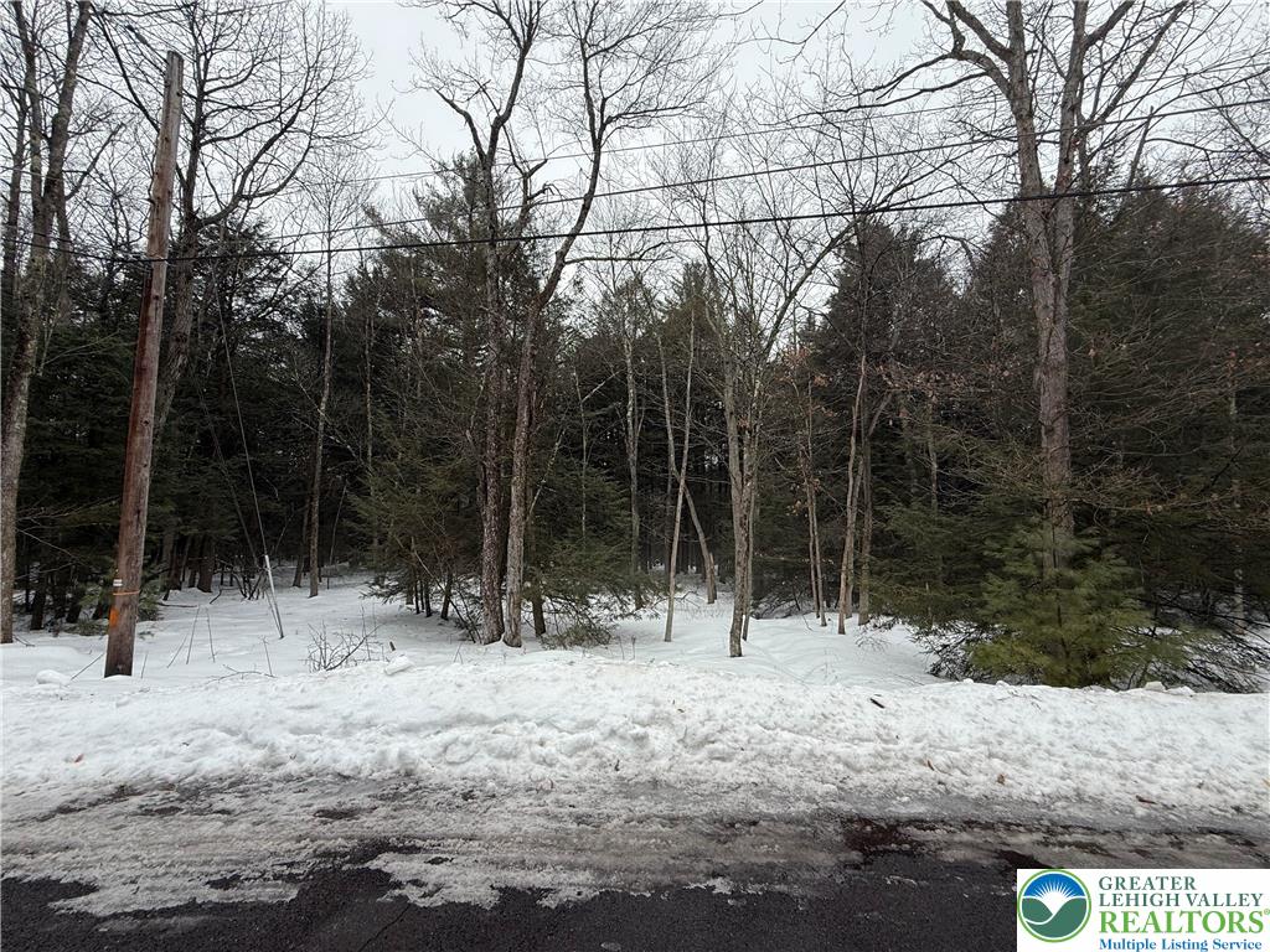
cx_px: 635
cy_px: 476
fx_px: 514
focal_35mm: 14
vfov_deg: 85.7
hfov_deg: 102.1
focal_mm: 2.22
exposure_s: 1/445
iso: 50
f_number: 2.2
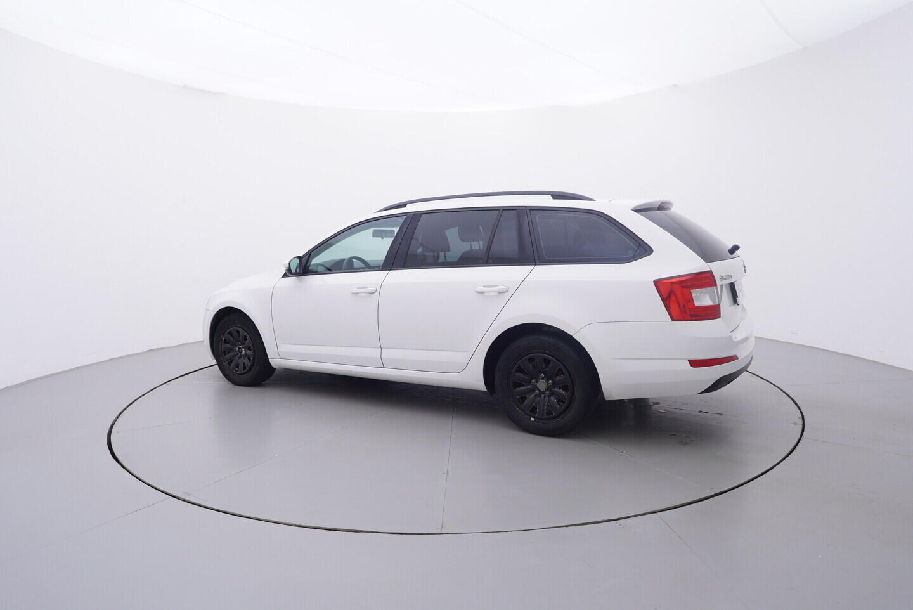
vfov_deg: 56.2
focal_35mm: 22
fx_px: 571
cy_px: 305
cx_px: 456
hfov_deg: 77.3
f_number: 5
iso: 200
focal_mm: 15
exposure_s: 1/80
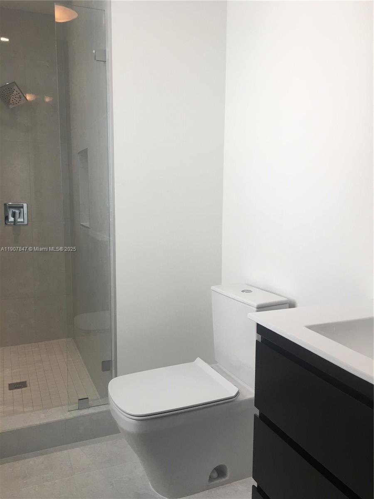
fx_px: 418
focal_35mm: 29
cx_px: 187
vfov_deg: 61.7
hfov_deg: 48.2
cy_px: 250
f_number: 2.2
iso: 25
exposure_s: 1/40
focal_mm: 4.15
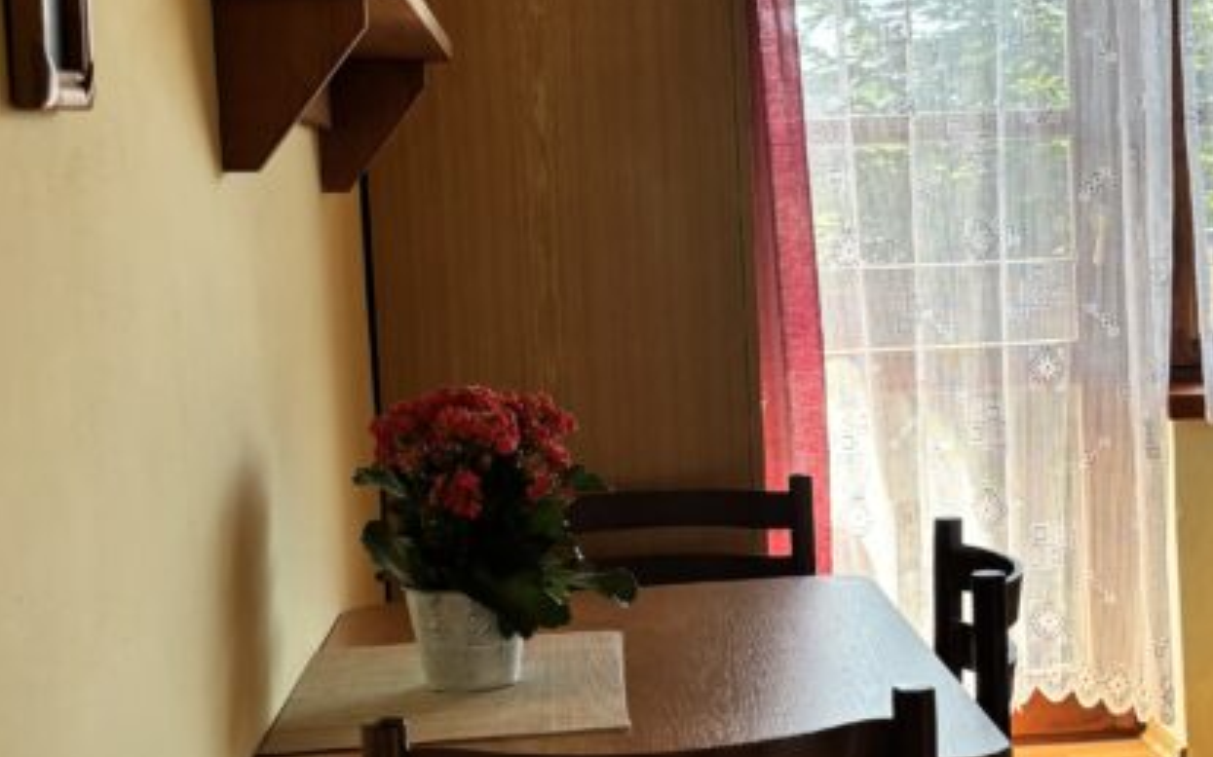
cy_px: 357
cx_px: 818
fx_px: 2247
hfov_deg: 30.0
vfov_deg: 19.1
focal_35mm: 68
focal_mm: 5.96
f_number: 1.6
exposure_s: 1/121
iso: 40
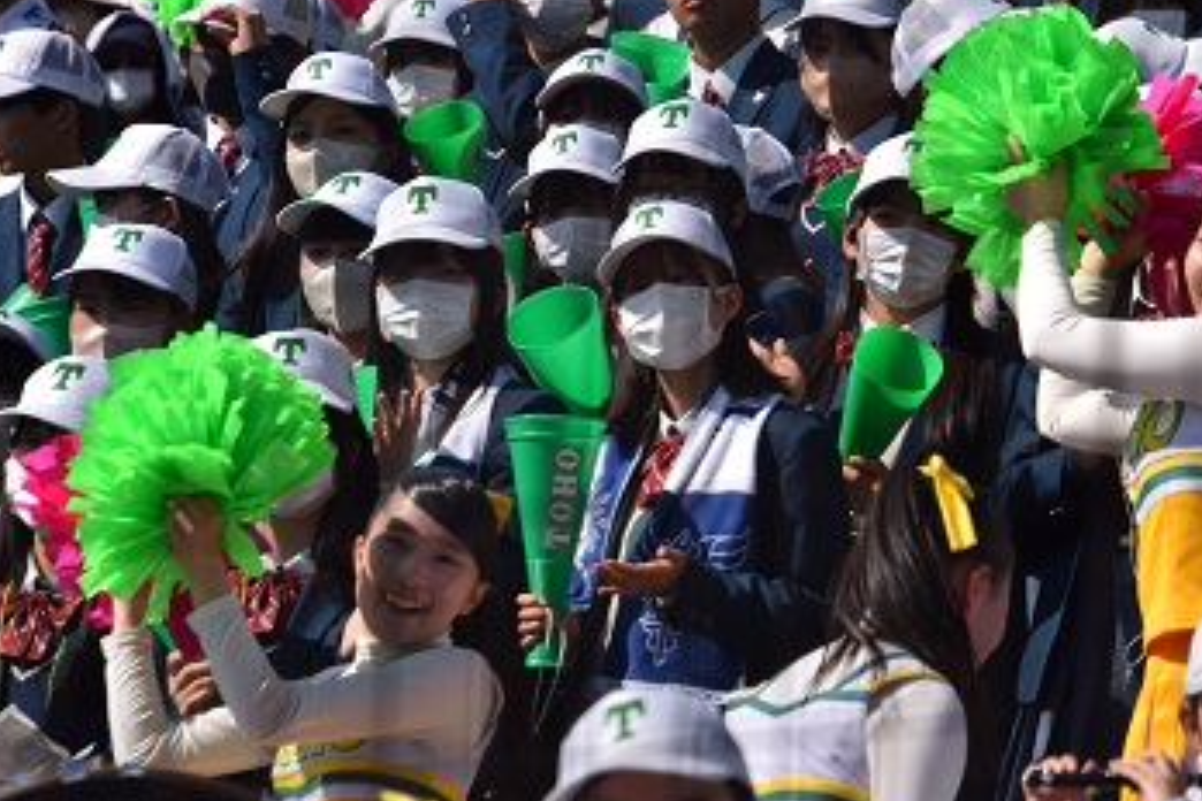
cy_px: 395
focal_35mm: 462
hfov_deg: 4.5
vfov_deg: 3.0
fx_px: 15424
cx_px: 760
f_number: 7.1
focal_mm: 220
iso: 400
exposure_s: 1/2000
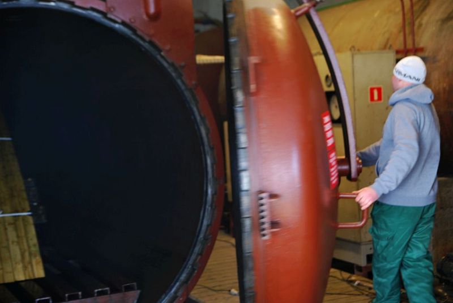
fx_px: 831
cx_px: 226
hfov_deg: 30.5
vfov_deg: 20.7
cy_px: 152
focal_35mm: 66
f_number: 2.8
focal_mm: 44
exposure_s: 1/30
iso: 360
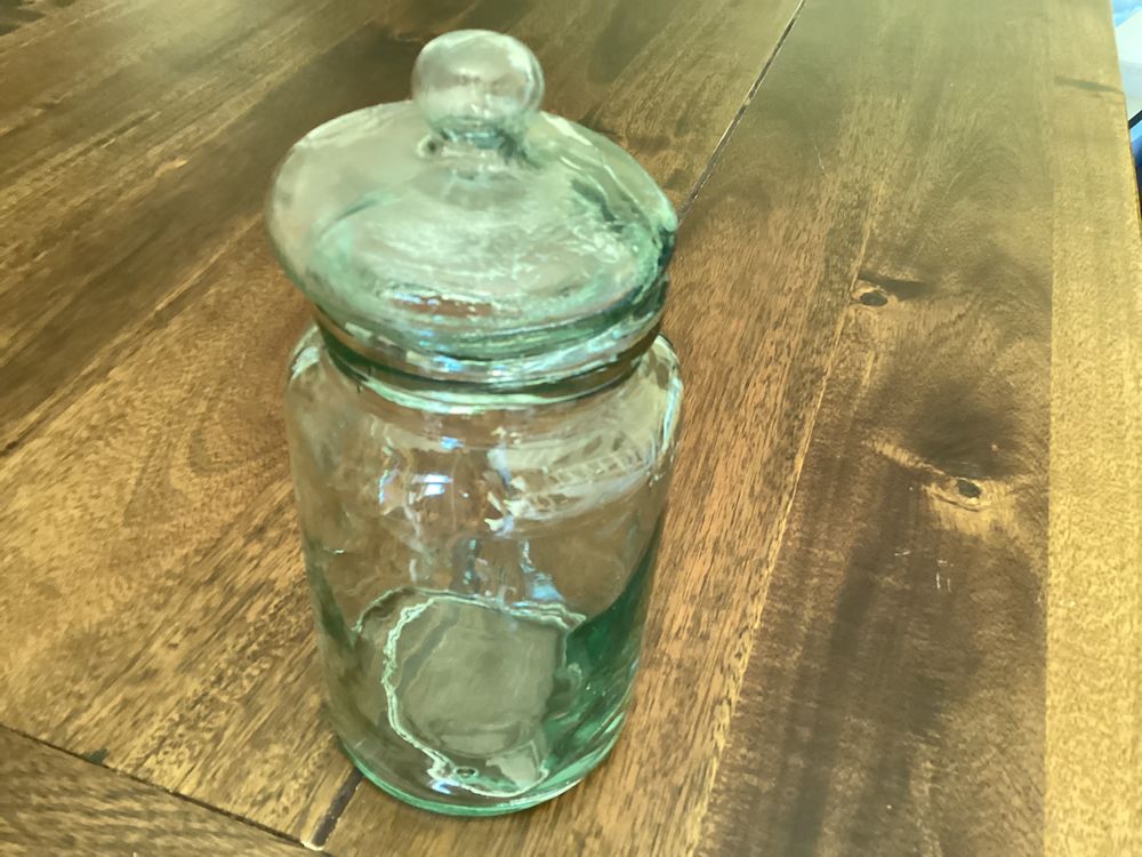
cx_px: 571
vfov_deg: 45.4
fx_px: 1023
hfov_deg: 58.4
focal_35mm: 31
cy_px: 428
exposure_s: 1/24
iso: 640
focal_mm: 3.3
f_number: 2.4
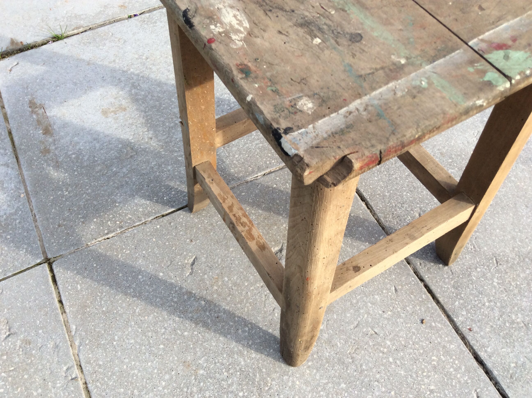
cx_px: 266
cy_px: 199
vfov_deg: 44.1
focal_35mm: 32
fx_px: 491
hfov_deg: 56.9
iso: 32
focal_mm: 3.3
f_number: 2.4
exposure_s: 1/506
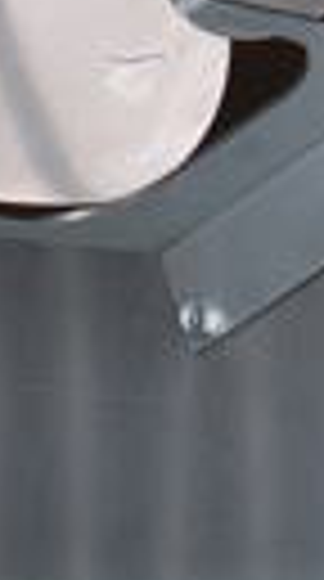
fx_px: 3088
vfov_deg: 8.8
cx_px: 166
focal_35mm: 201
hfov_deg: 6.0
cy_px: -1185
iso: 200
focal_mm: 18
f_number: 5.6
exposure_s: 1/160
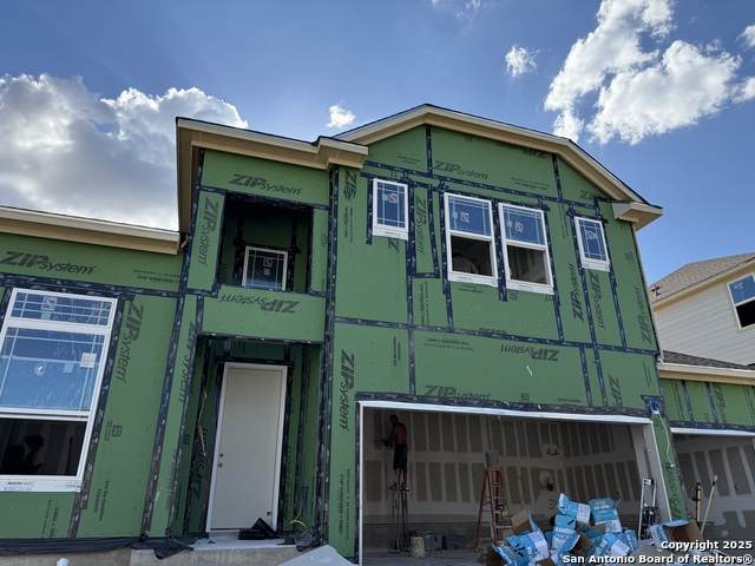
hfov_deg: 71.6
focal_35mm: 24
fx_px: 523
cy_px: 283
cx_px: 378
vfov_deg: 56.8
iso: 100
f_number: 1.78
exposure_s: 1/3953
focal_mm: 6.76
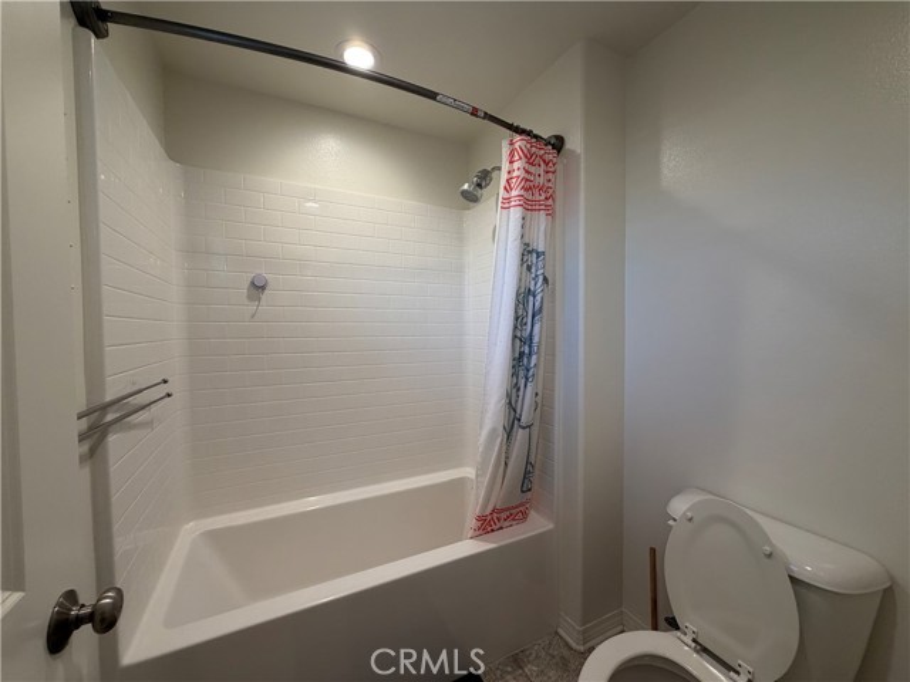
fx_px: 368
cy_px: 341
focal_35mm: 14
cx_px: 455
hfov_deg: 102.1
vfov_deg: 85.7
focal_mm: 2.22
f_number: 2.2
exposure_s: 1/120
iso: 160
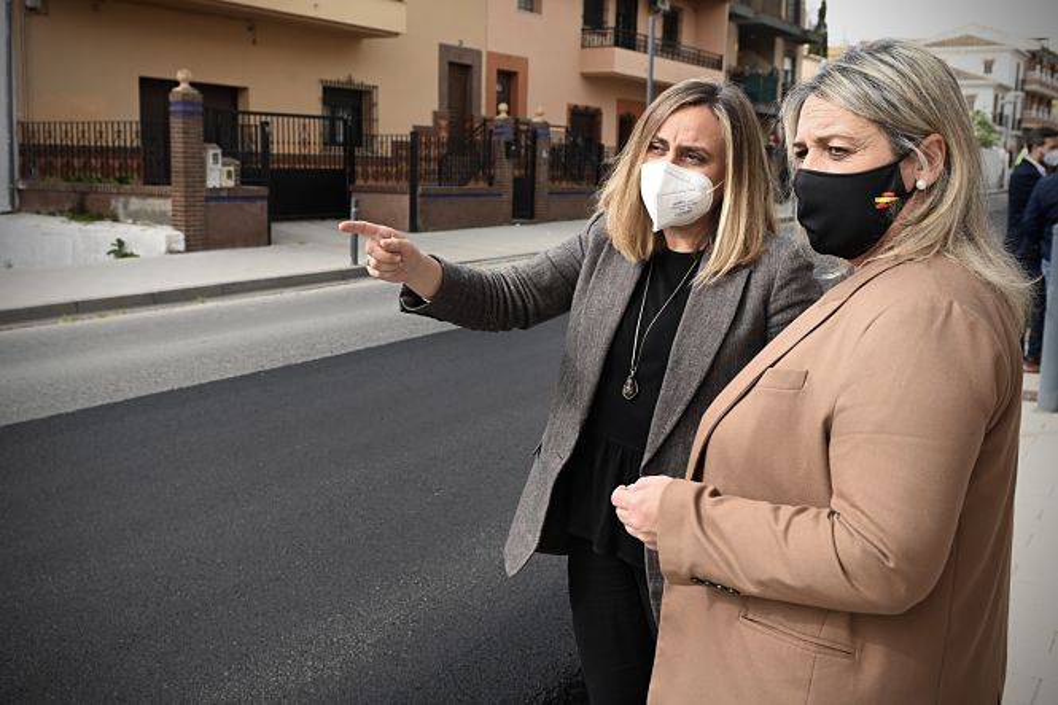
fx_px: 1058
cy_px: 352
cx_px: 529
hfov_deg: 53.1
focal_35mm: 36
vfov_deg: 36.9
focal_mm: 24
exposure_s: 1/250
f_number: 5.6
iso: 110
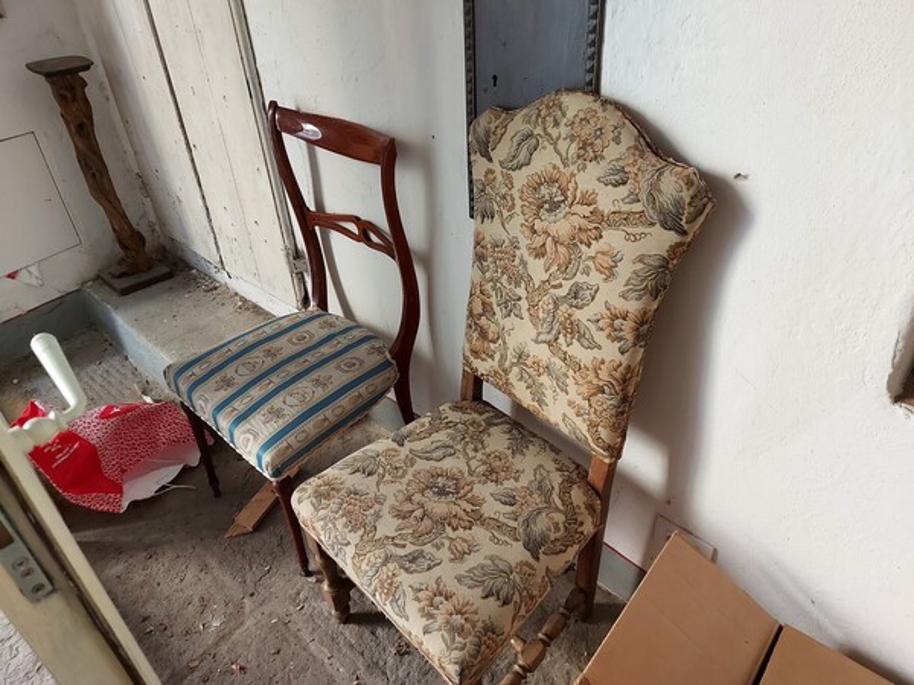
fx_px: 634
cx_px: 457
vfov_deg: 56.8
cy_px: 342
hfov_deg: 71.6
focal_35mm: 24
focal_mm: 5.23
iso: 250
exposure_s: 1/50
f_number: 1.8
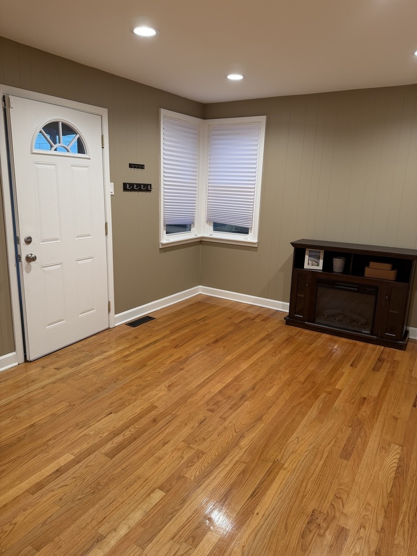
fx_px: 385
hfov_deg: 56.8
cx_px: 208
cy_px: 278
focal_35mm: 24
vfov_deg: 71.6
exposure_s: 1/60
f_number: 1.78
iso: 160
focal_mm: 6.76
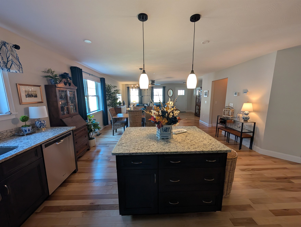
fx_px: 104
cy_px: 114
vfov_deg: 94.6
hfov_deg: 110.5
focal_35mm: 12
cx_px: 150
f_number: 1.7
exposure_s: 1/24
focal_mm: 2.02
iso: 73
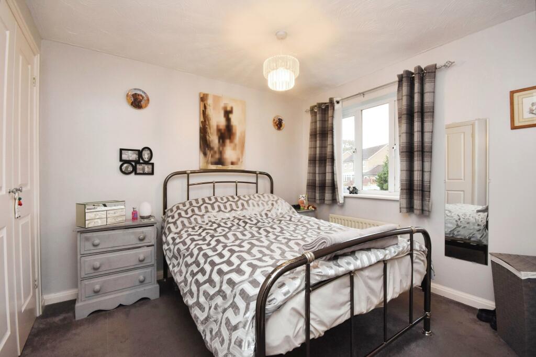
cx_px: 268
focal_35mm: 15
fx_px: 223
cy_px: 178
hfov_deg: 100.4
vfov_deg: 77.3
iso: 1000
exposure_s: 1/30
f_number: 8
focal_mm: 10
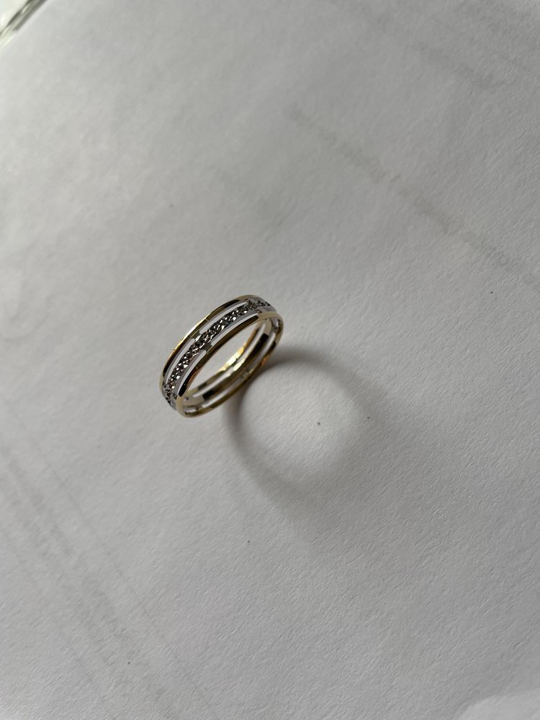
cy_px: 360
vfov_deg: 67.3
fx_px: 541
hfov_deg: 53.1
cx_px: 270
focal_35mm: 26
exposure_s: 1/121
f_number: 1.6
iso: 32
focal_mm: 4.2
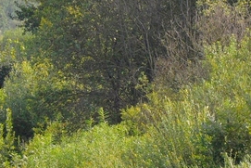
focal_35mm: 696
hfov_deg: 3.0
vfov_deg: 2.0
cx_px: 79
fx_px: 4857
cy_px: 55
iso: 200
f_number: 8
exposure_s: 1/500
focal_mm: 105
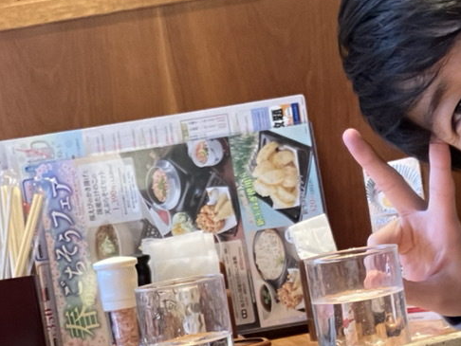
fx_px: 1053
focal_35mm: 79
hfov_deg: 24.7
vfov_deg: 18.4
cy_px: 307
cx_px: 204
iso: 250
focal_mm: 2.87
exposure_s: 1/60
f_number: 2.2
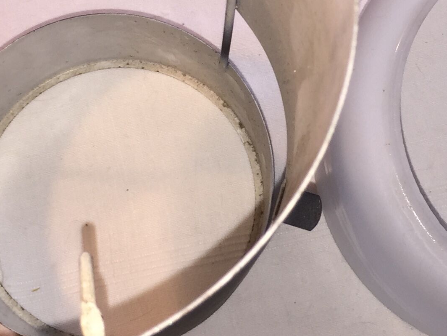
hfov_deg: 22.0
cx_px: 268
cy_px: 55
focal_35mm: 89
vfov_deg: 16.4
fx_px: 1149
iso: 32
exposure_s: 1/57
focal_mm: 4.15
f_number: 2.2
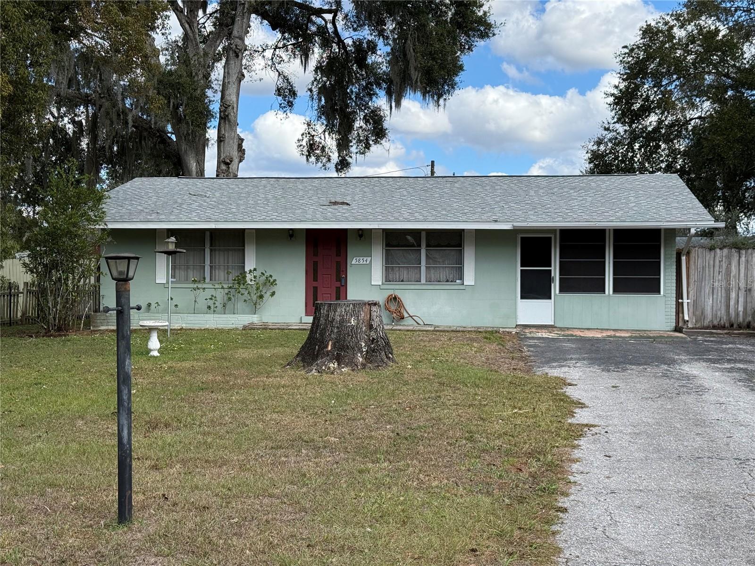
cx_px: 378
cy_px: 283
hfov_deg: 39.7
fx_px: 1047
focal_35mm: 48
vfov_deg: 30.3
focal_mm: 6.76
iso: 80
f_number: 1.78
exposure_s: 1/2976
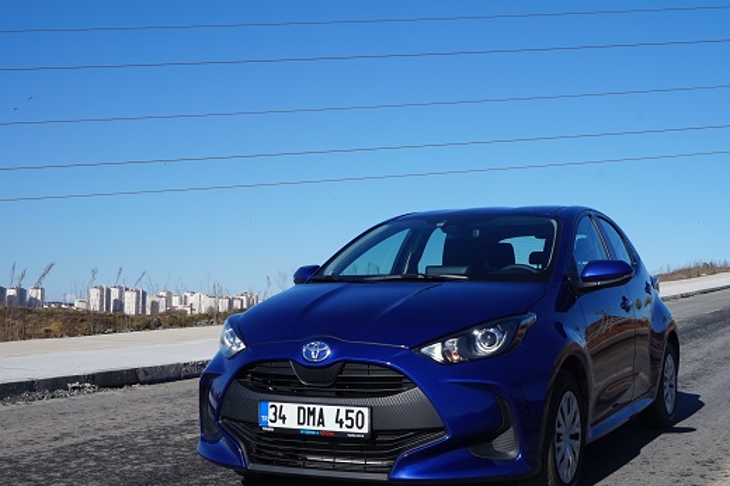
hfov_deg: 41.0
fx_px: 973
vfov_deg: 28.0
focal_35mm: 48
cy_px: 294
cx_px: 432
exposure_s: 1/100
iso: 100
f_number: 14
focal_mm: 26
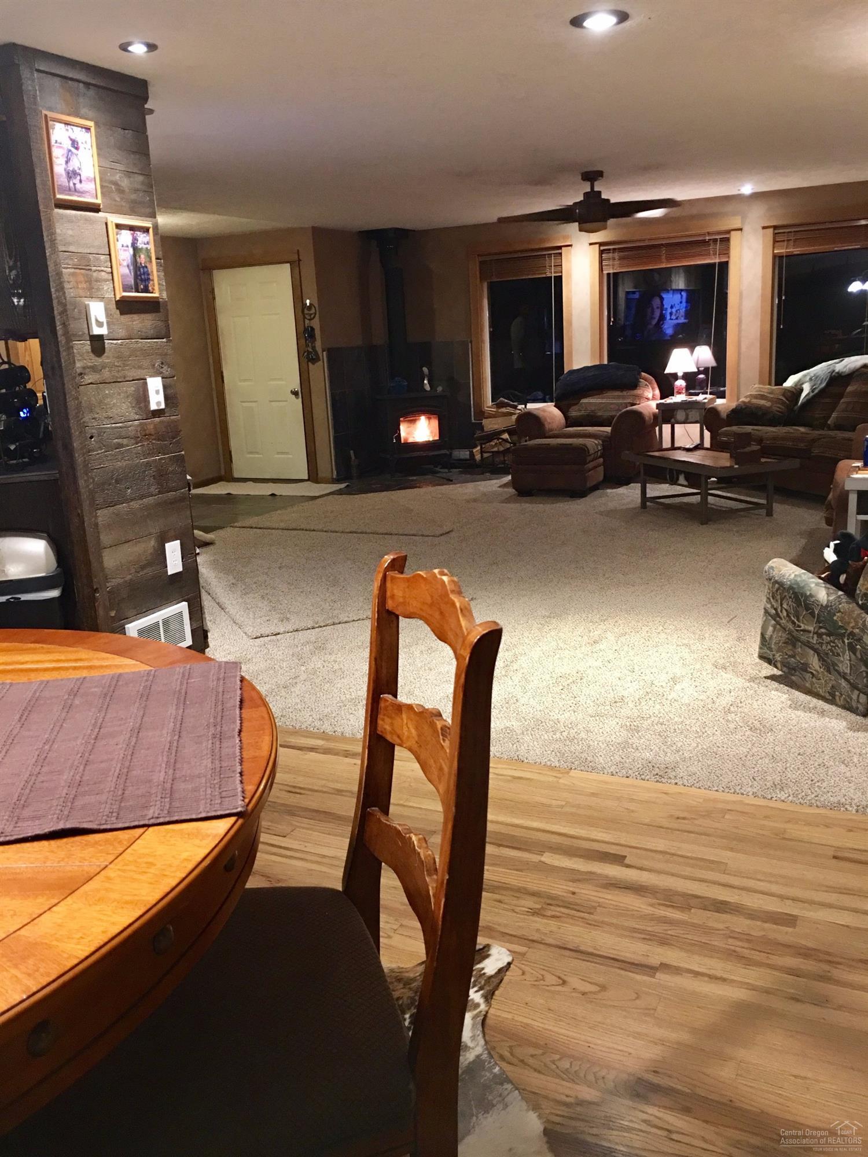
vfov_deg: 61.7
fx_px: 970
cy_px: 578
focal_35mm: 29
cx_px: 434
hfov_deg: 48.2
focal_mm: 4.15
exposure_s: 1/10
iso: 80
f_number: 2.2
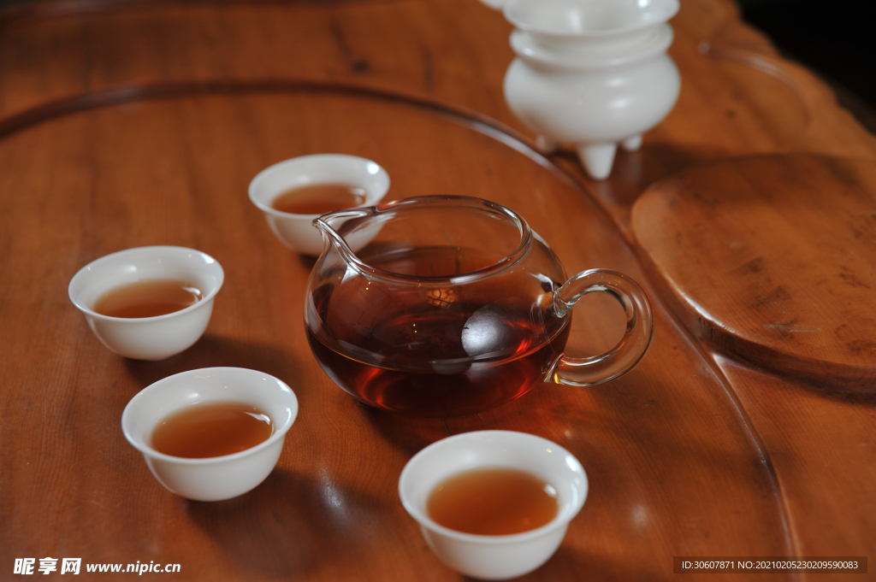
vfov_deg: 17.0
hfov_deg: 25.4
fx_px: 1945
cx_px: 438
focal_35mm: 80
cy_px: 291
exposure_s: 1/20
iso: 320
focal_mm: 80
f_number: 7.1
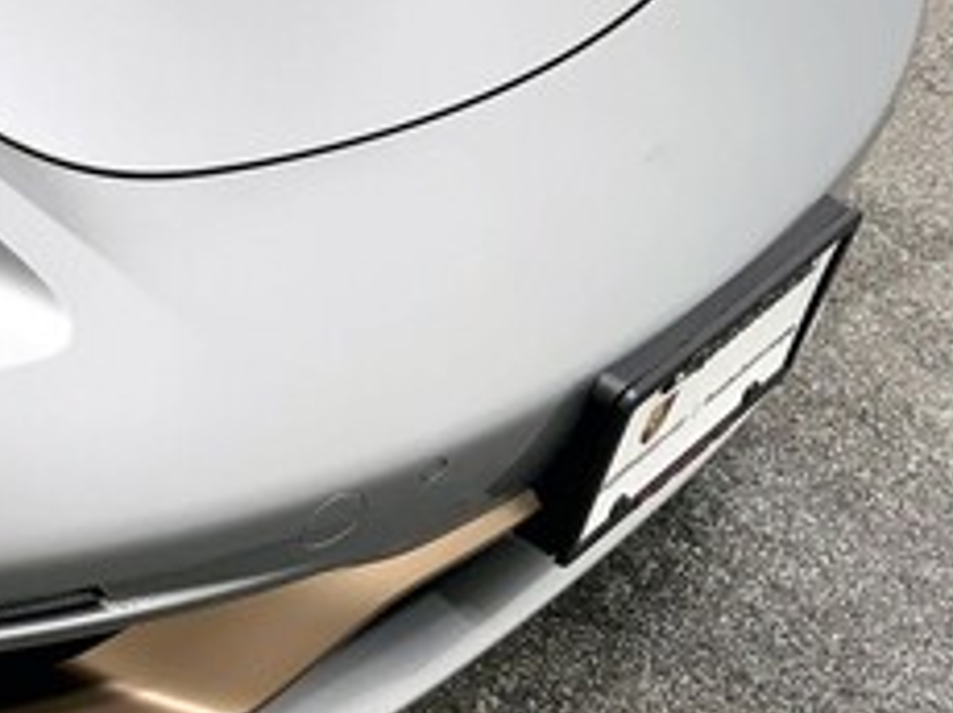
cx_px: 91
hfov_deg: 34.2
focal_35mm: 53
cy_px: 118
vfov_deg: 26.8
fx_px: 1458
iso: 16
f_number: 1.8
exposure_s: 1/181
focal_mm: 3
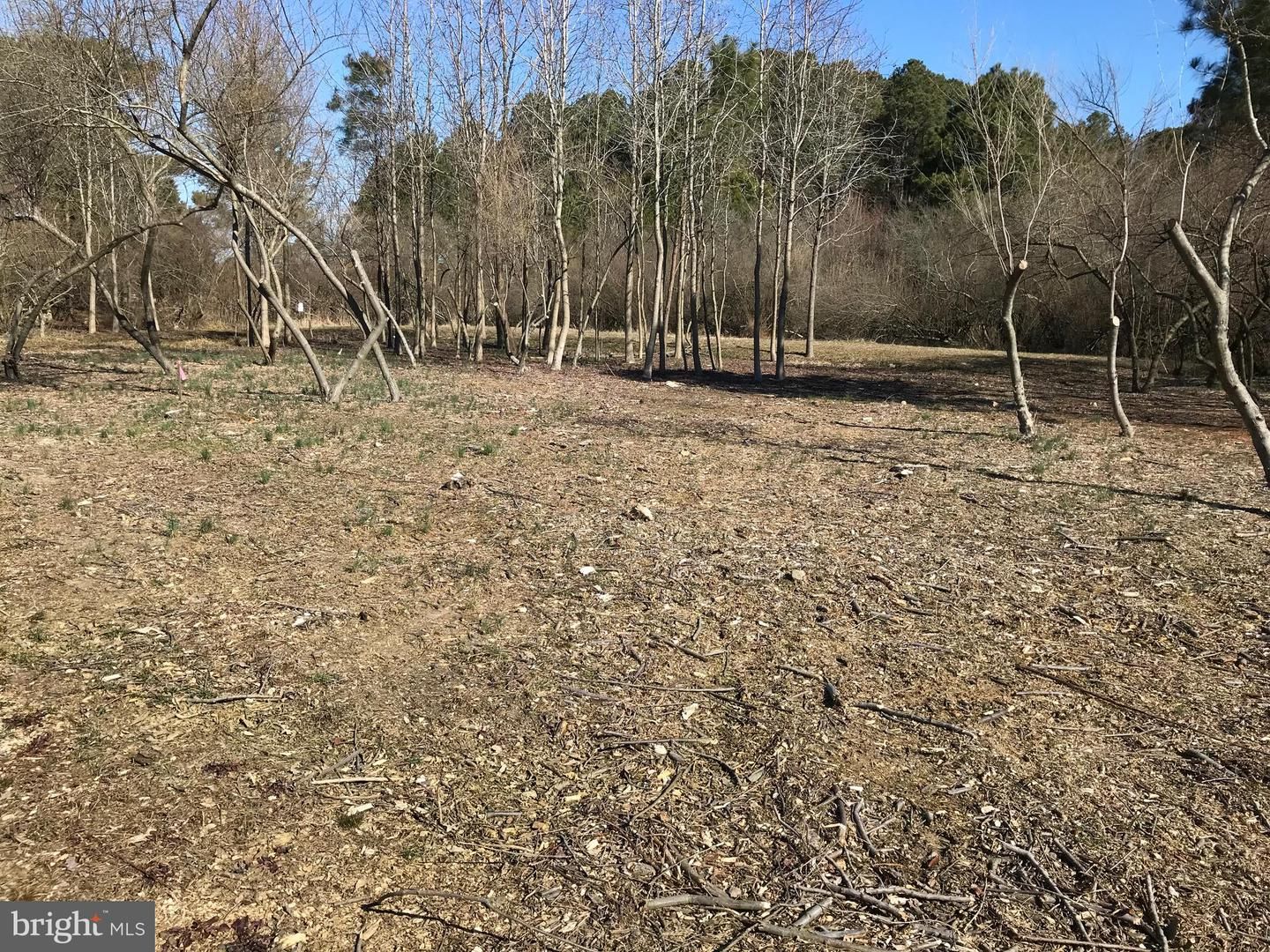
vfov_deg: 49.7
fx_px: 1027
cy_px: 476
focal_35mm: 28
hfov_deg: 63.4
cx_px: 635
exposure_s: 1/1880
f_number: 1.8
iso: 20
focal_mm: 3.99
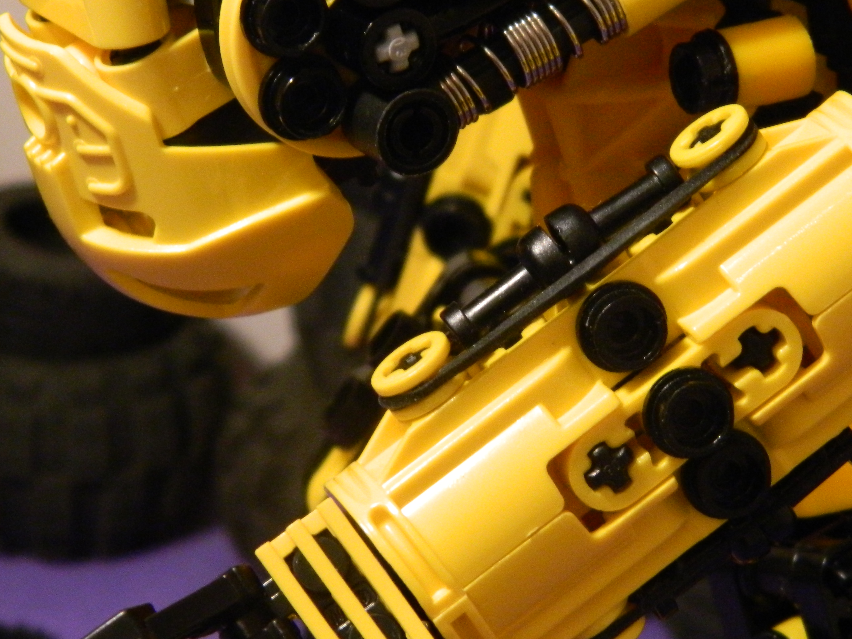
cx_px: 588
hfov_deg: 8.5
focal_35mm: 234
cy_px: 377
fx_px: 5760
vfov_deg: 6.4
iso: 400
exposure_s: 1/15
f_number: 4.9
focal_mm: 27
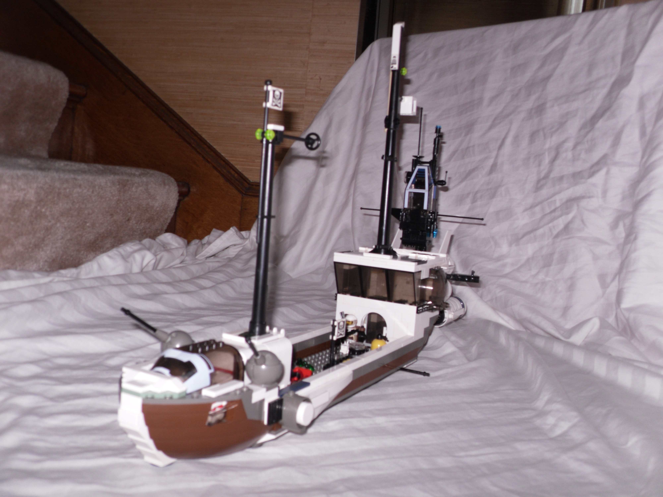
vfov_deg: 32.2
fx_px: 862
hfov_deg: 42.1
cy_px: 248
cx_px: 332
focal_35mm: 45
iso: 80
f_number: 3.5
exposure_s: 1/45
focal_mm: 6.3
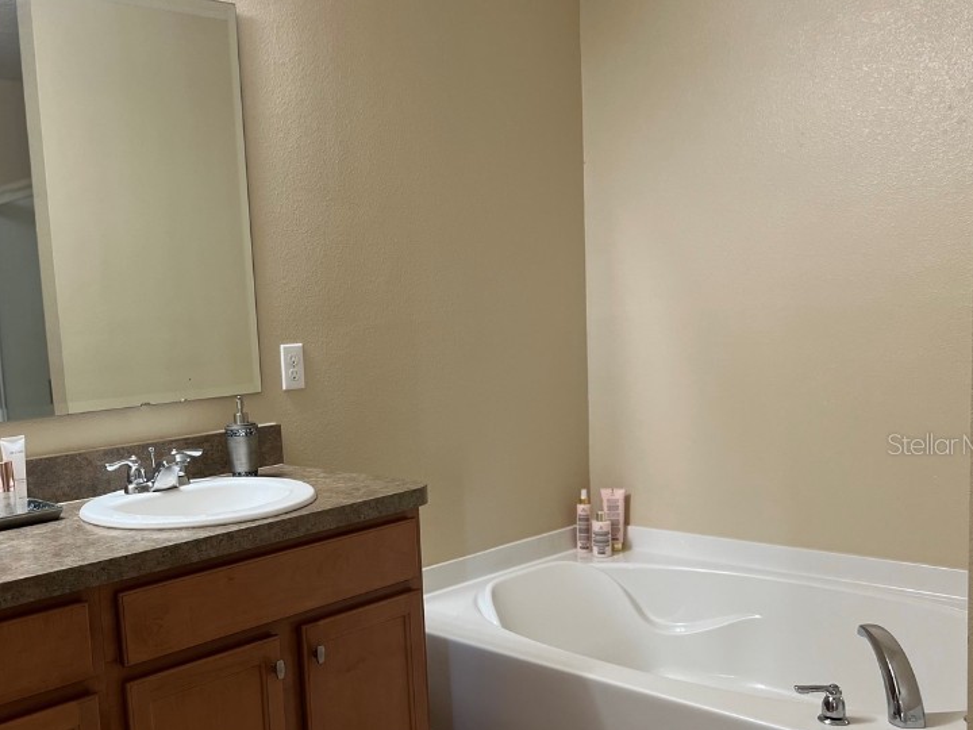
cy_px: 443
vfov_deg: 38.5
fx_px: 1040
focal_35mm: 37
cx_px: 323
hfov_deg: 49.3
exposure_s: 1/60
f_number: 1.5
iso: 125
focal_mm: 5.7
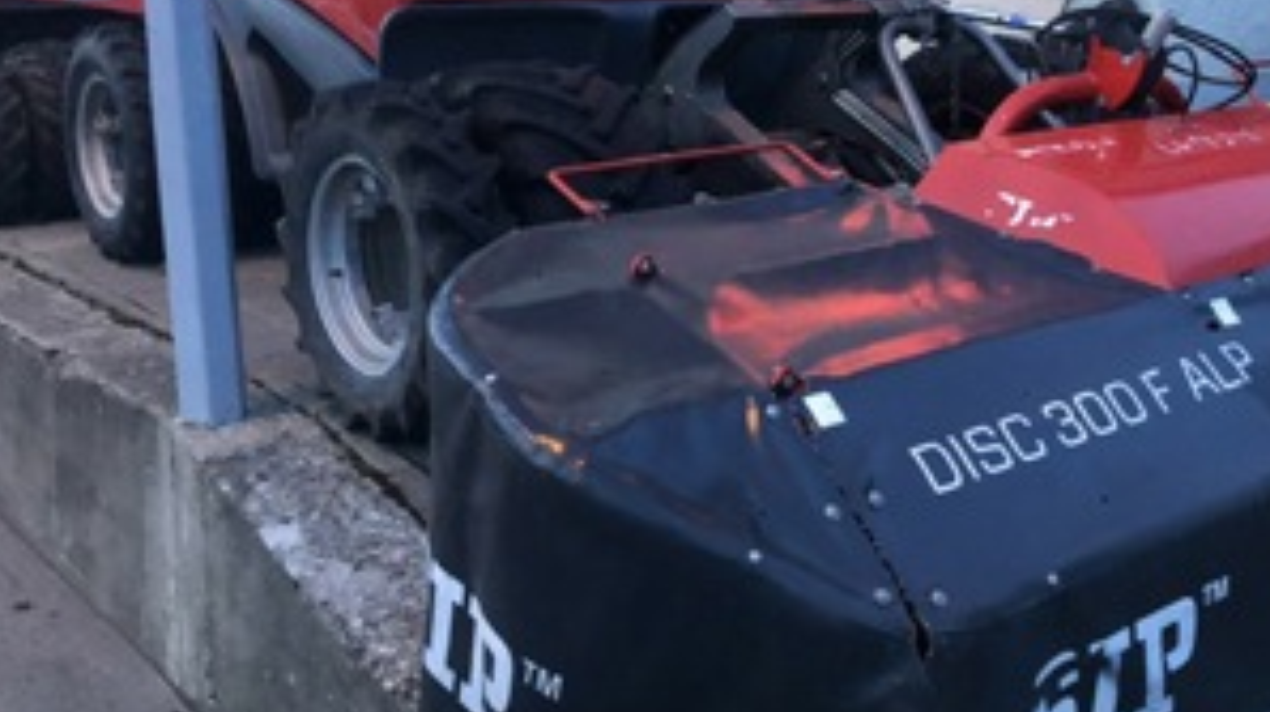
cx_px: 840
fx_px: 1379
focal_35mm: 41
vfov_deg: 28.5
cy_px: 171
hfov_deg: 48.7
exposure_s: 1/6
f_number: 1.8
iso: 100
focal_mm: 3.99
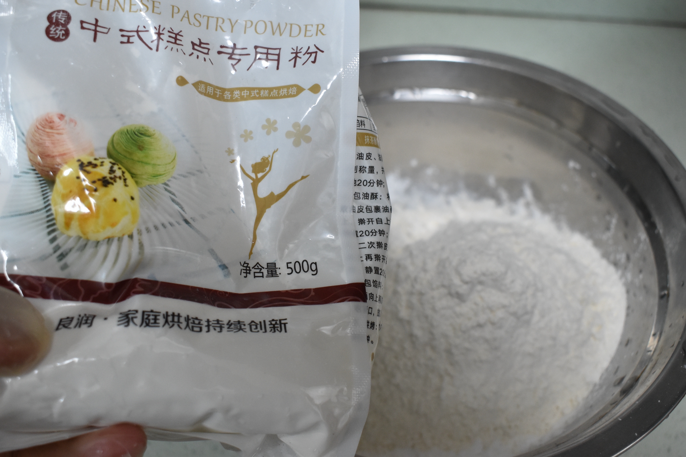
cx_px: 343
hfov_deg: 49.6
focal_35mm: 39
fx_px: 743
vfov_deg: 34.2
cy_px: 228
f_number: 5
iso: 1250
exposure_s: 1/40
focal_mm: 26
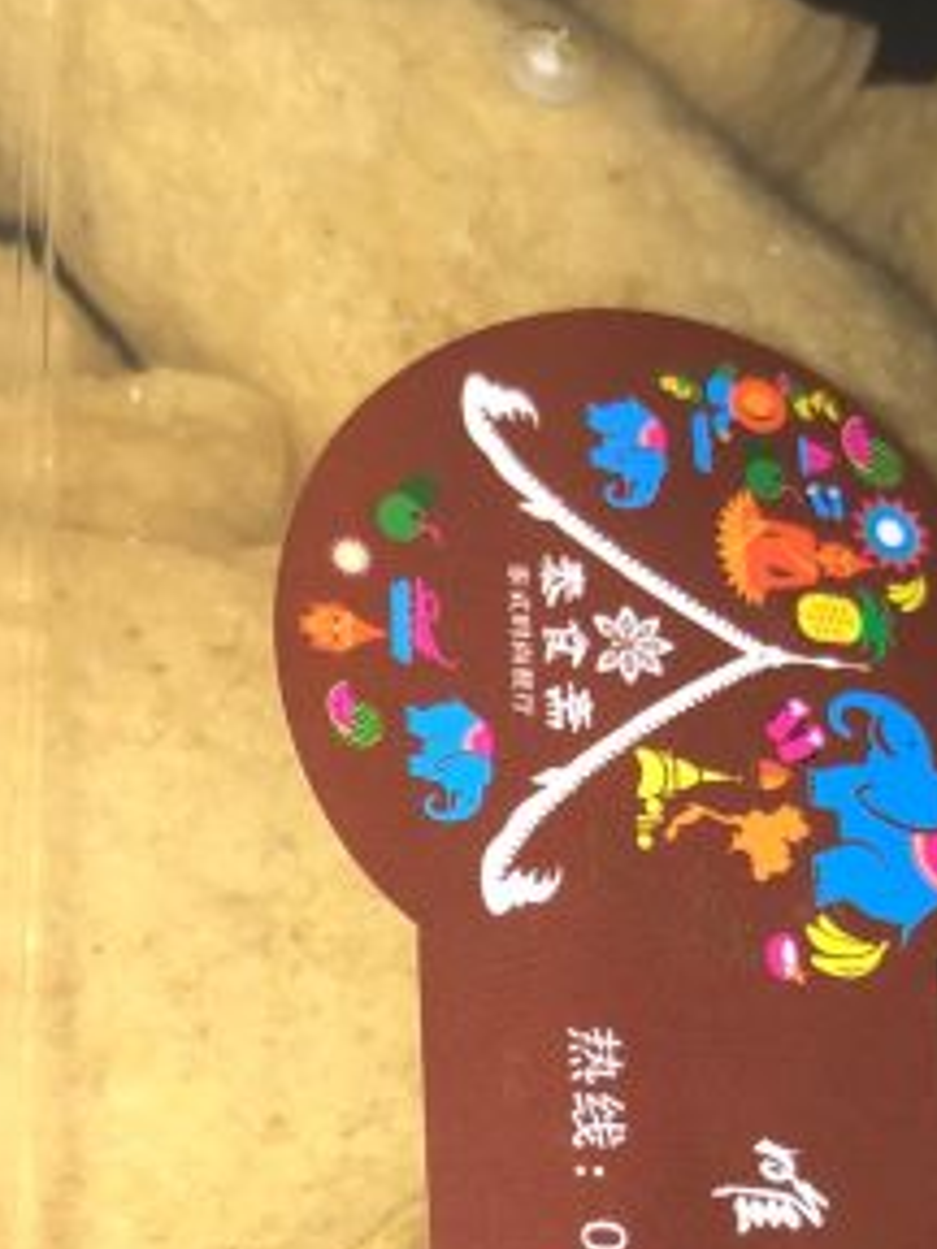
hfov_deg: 21.6
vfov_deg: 27.8
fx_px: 2454
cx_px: 497
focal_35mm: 68
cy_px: 1054
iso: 20
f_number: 1.8
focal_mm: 3.99
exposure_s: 1/150
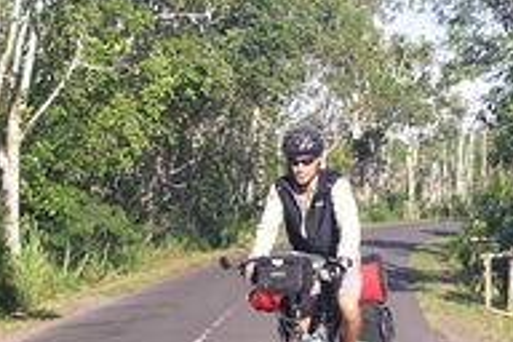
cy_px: 256
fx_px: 1282
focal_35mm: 90
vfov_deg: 15.1
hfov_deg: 22.6
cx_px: 270
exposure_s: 1/400
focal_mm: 5.7
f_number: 2.8
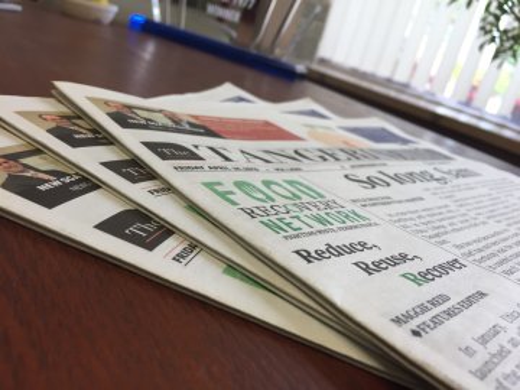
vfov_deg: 48.2
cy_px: 195
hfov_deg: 61.7
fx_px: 436
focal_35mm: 29
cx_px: 260
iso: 50
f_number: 2.2
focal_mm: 4.15
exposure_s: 1/120
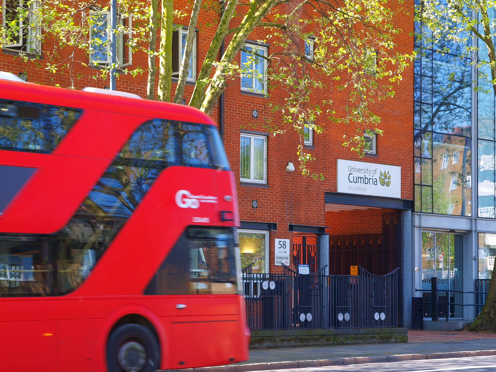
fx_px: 1118
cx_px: 248
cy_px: 186
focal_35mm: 78
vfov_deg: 18.9
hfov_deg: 25.0
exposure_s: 1/80
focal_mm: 39
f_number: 6.3
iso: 160
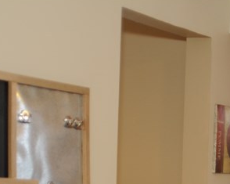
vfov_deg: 11.8
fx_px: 851
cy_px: 277
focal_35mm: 125
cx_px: 377
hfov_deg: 14.1
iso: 250
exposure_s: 1/60
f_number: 2.8
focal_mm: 24
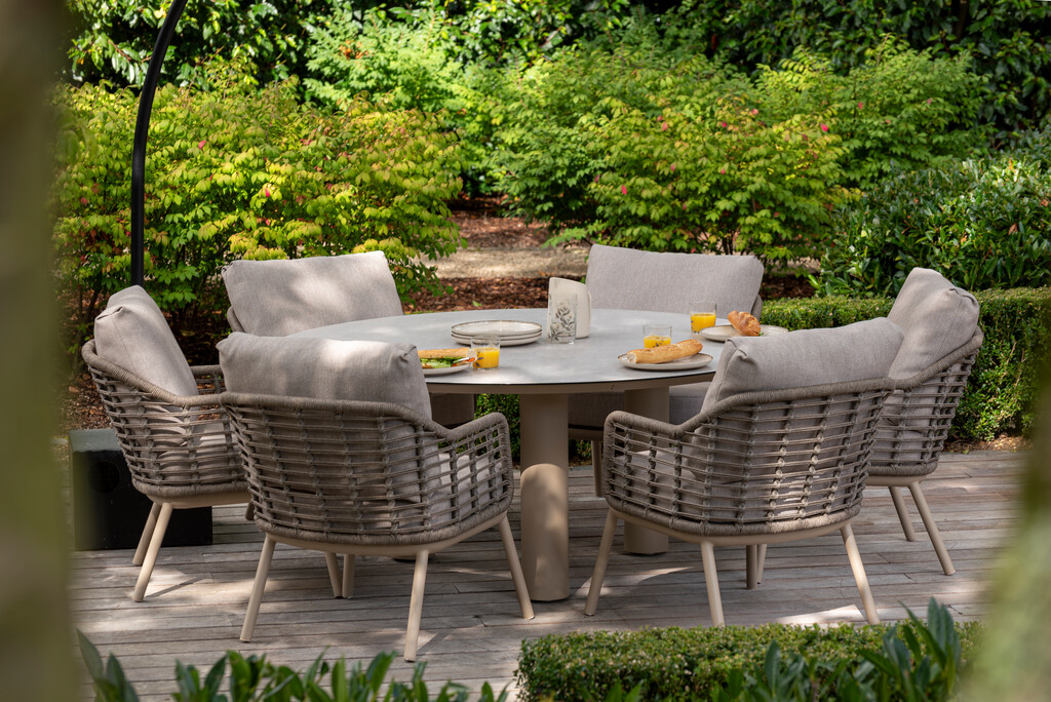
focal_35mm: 110
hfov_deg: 18.6
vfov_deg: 12.5
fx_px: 3213
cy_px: 351
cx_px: 526
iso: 100
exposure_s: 1/100
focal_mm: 110
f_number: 8
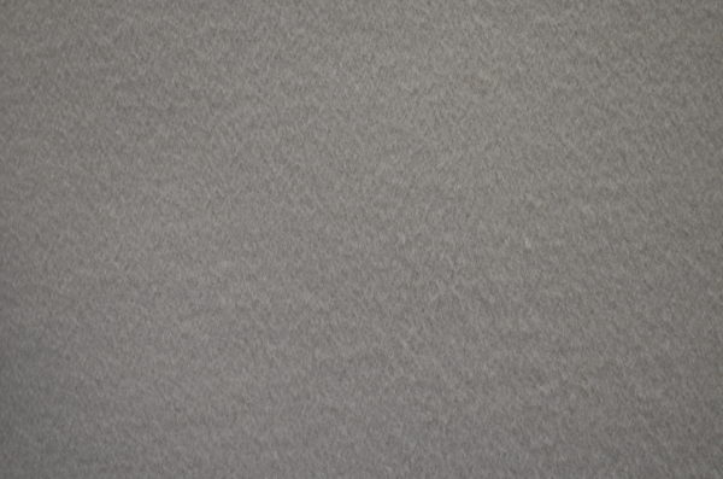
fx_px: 1653
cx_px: 362
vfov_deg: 16.5
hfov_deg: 24.7
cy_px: 240
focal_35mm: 82
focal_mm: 55
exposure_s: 1/80
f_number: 5.6
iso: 400
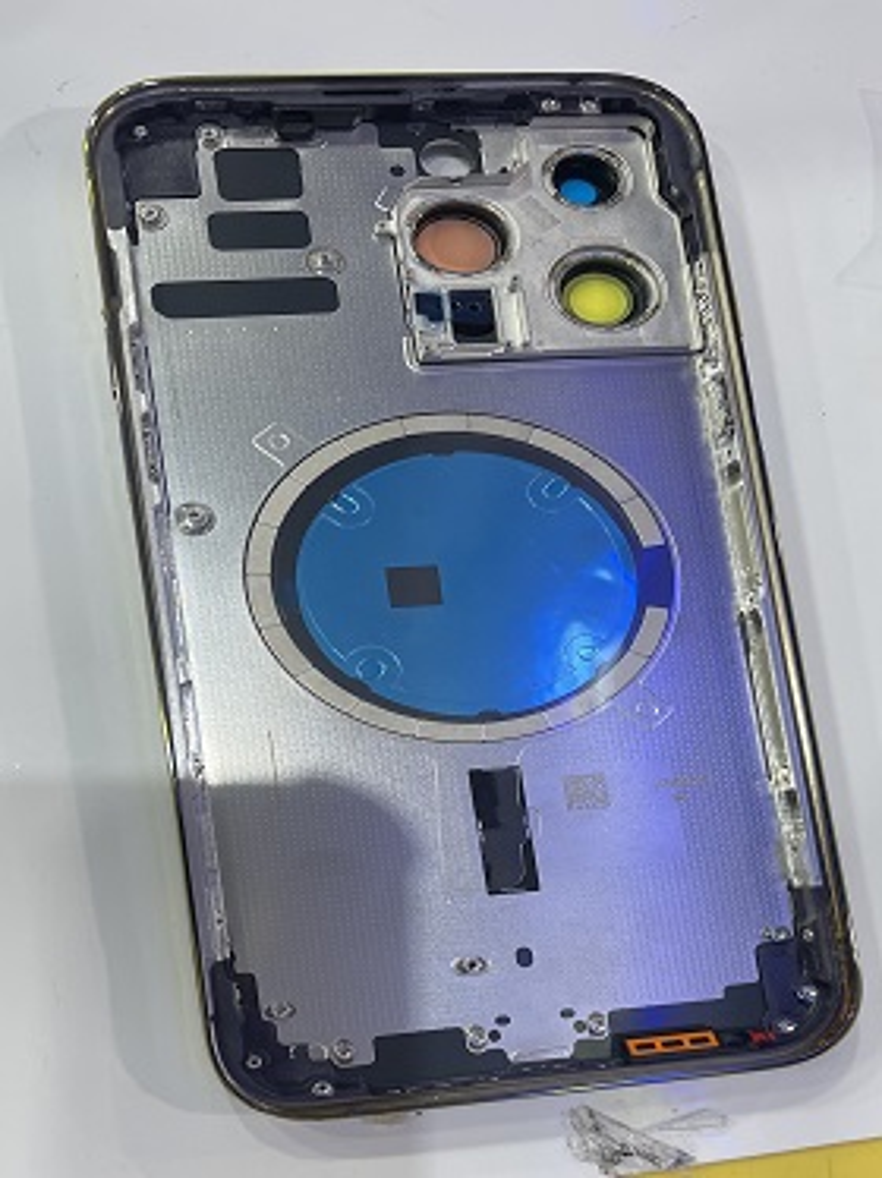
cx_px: 441
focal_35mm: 26
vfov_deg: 67.3
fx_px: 884
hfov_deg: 53.0
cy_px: 589
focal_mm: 5.1
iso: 80
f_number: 1.6
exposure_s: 1/100
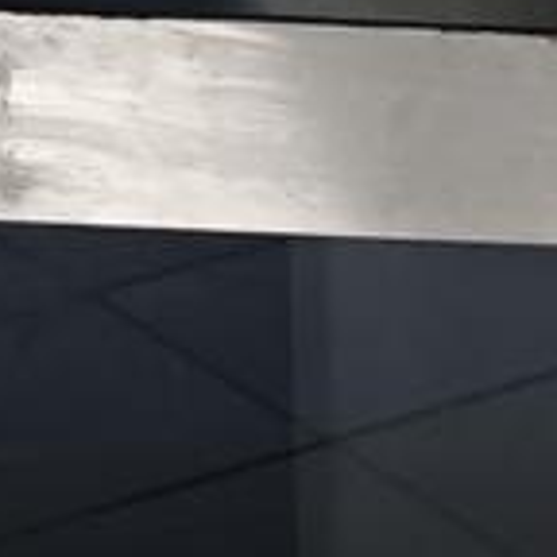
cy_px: -503
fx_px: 4278
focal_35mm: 235
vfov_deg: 7.2
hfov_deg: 7.0
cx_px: 1338
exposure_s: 1/25
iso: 1609
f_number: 1.75
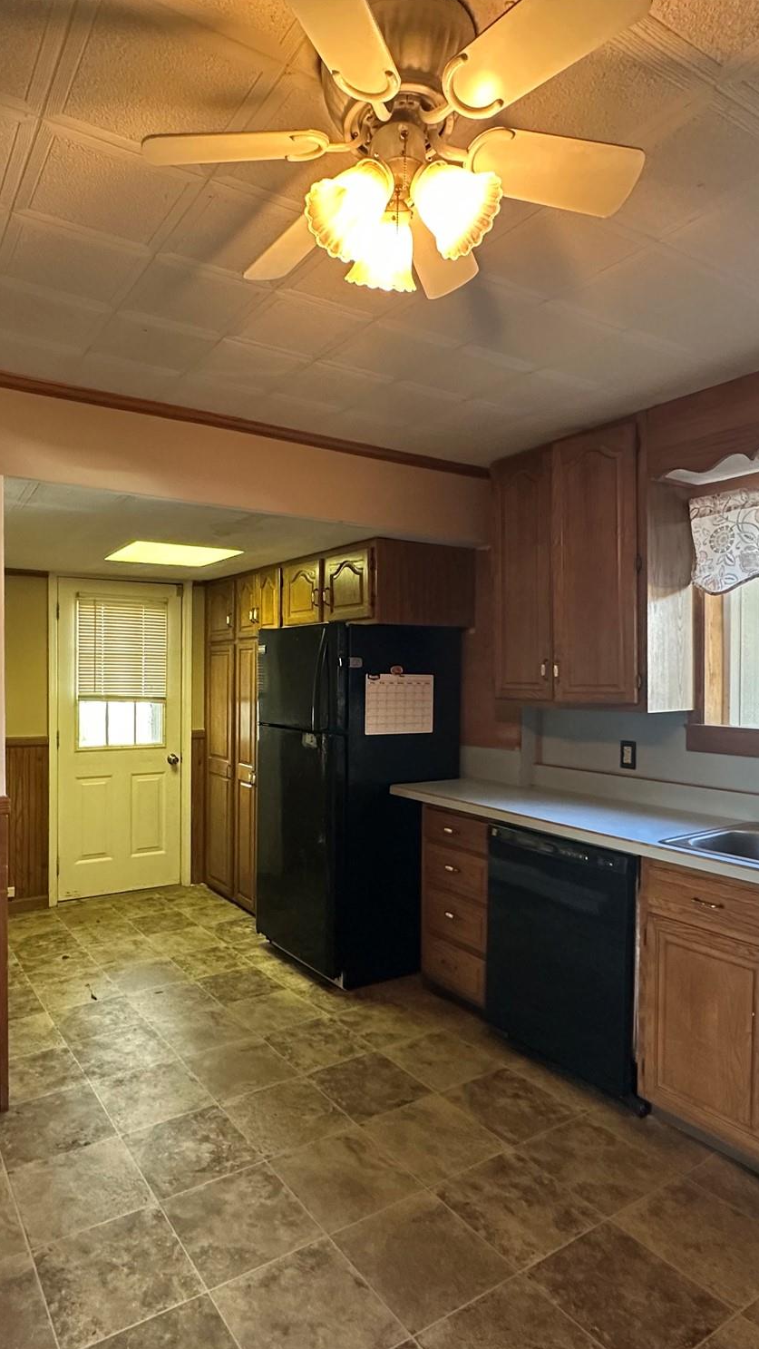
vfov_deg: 83.8
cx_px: 299
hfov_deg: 53.2
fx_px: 751
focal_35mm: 21
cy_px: 691
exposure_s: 1/60
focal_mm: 2.22
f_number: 2.2
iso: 500
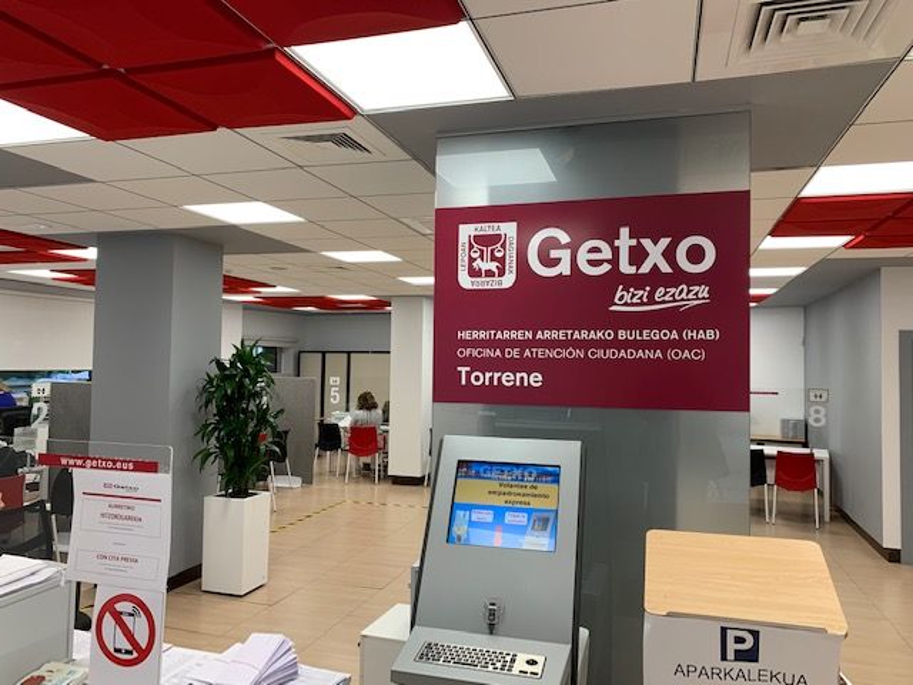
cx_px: 456
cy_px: 342
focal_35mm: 26
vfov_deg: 53.1
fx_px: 686
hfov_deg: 67.3
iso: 80
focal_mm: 4.25
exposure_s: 1/121
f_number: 1.8
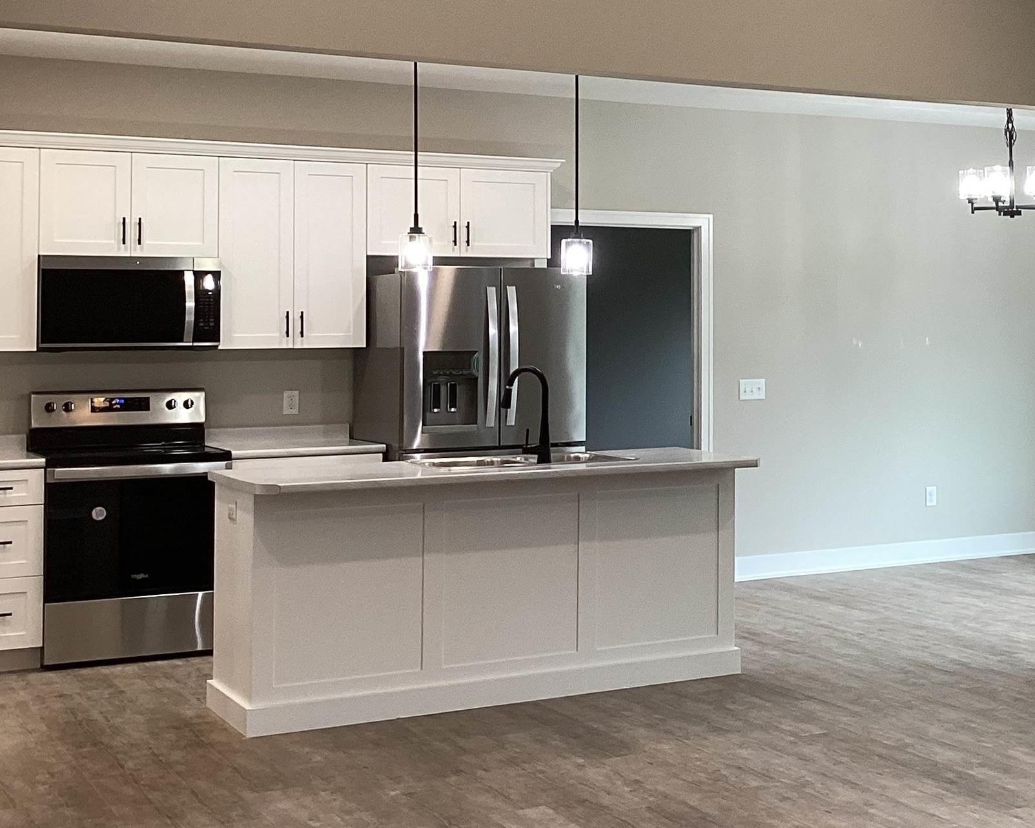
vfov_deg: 26.0
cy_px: 254
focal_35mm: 58
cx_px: 956
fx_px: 1776
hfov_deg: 30.8
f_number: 2.4
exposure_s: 1/60
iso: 80
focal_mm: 3.3
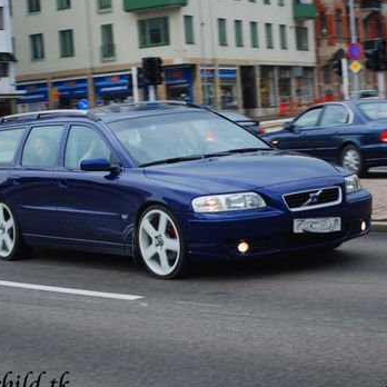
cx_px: 218
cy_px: 165
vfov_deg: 18.5
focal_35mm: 94
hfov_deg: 18.5
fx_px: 1189
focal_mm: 40
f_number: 5.3
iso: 200
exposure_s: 1/125
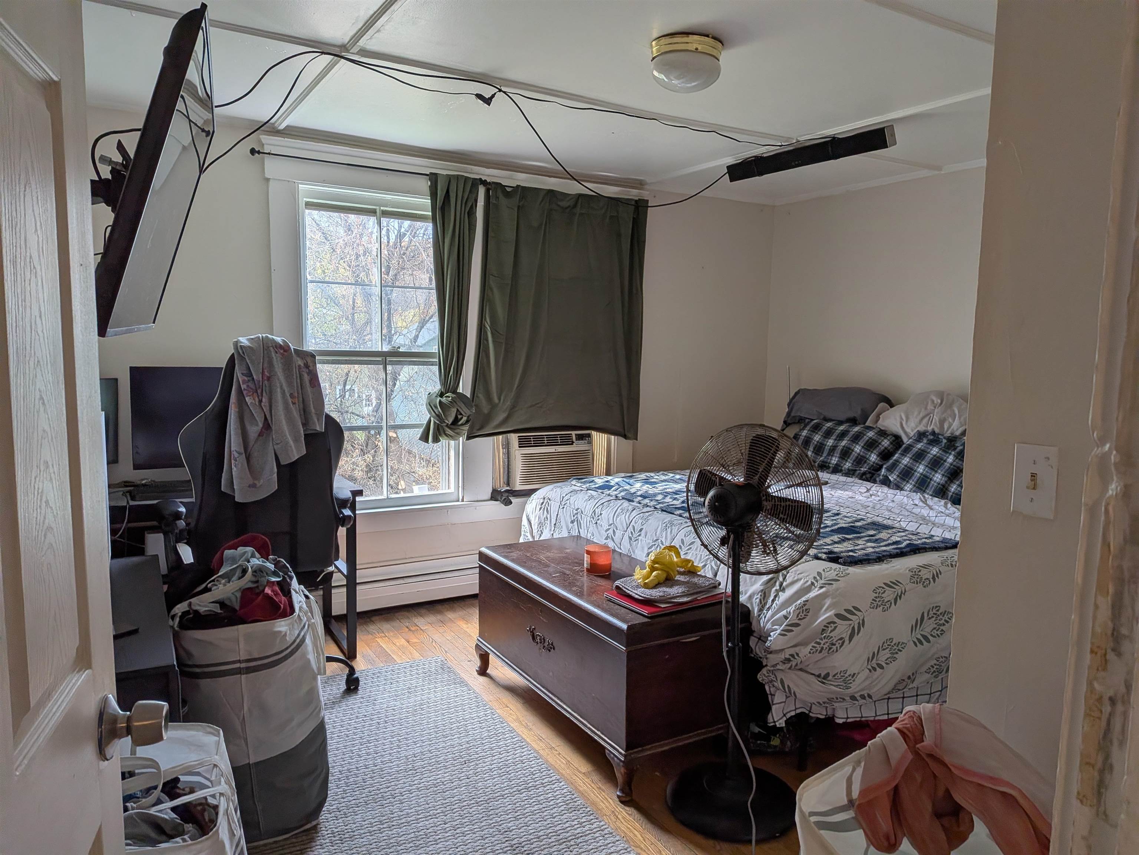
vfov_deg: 56.8
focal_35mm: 24
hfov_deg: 71.6
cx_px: 570
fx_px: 790
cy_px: 428
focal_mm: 4.53
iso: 31
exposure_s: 1/560
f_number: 1.7
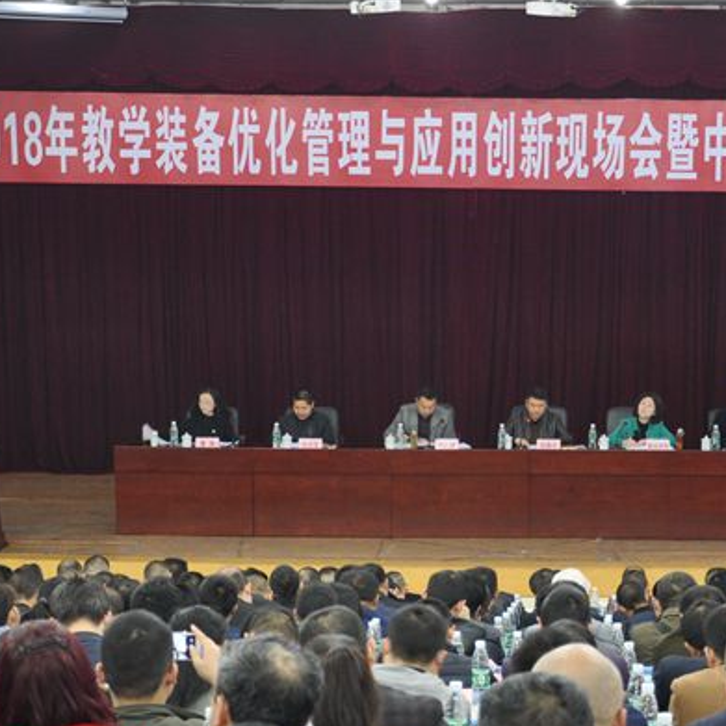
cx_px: 484
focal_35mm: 103
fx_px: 2444
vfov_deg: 16.8
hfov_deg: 16.9
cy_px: 503
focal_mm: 35
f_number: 4.5
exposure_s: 1/15
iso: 640
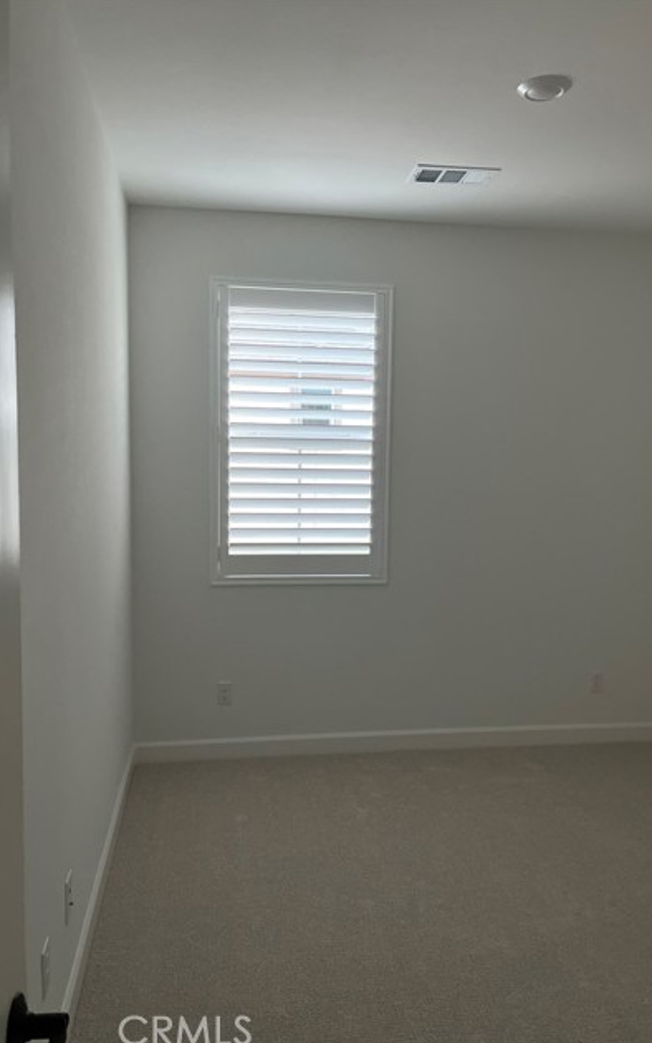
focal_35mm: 28
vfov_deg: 66.5
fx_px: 796
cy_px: 525
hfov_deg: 44.6
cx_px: 333
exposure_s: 1/48
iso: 500
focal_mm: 5.1
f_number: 1.6
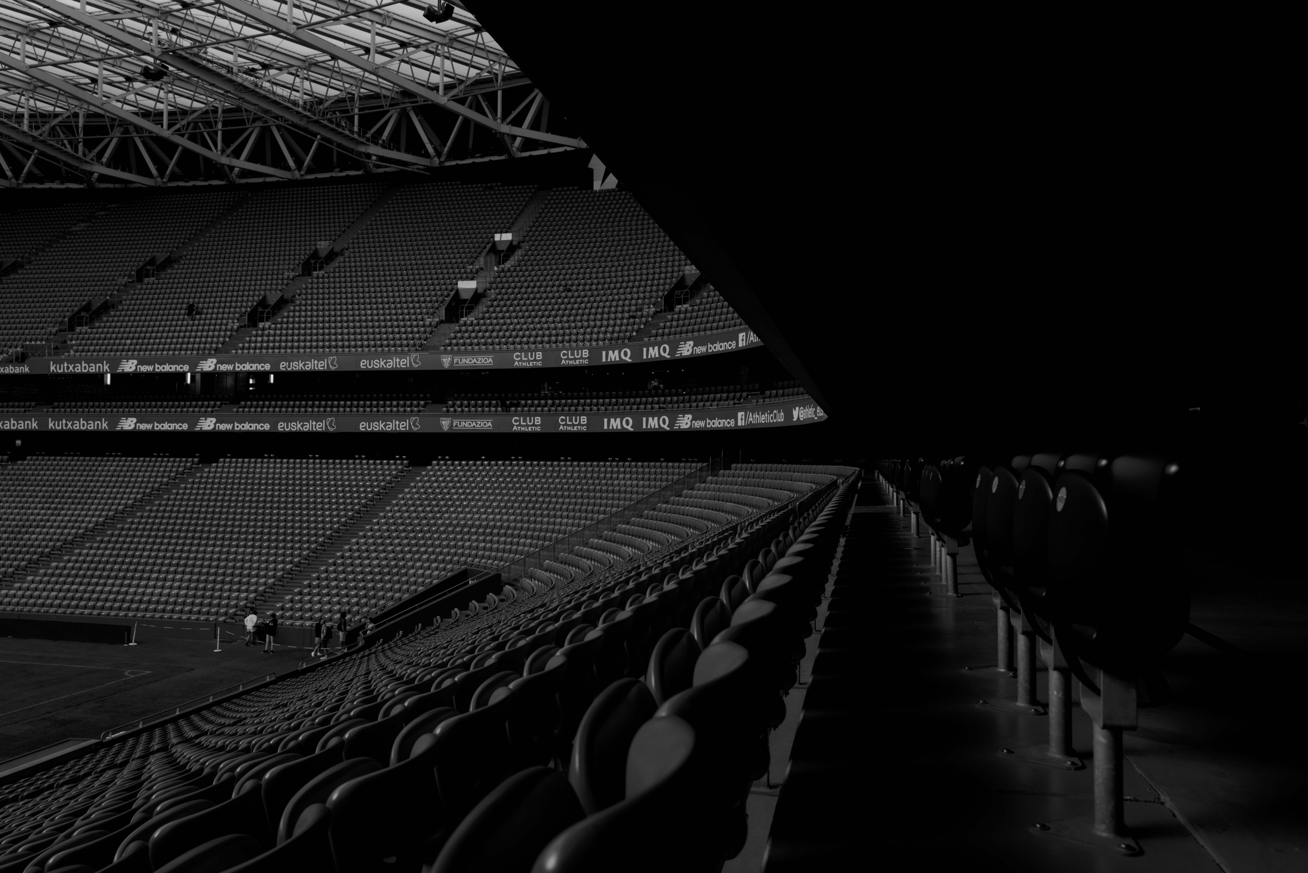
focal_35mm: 28
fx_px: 1018
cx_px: 654
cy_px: 436
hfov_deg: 65.5
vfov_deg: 46.4
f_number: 5
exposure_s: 1/125
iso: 200
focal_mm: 28
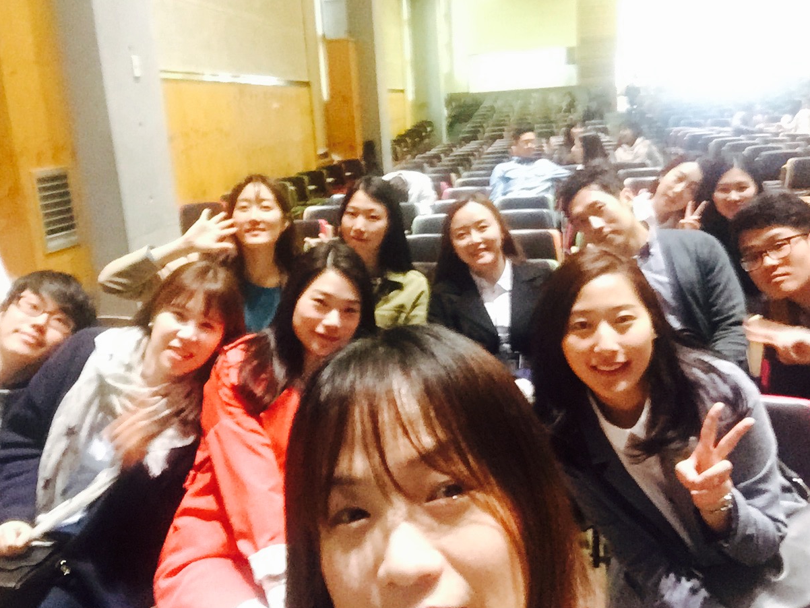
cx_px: 398
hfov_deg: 55.3
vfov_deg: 43.0
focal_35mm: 33
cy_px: 313
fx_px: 772
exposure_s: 1/15
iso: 500
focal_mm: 2.65
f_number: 2.2
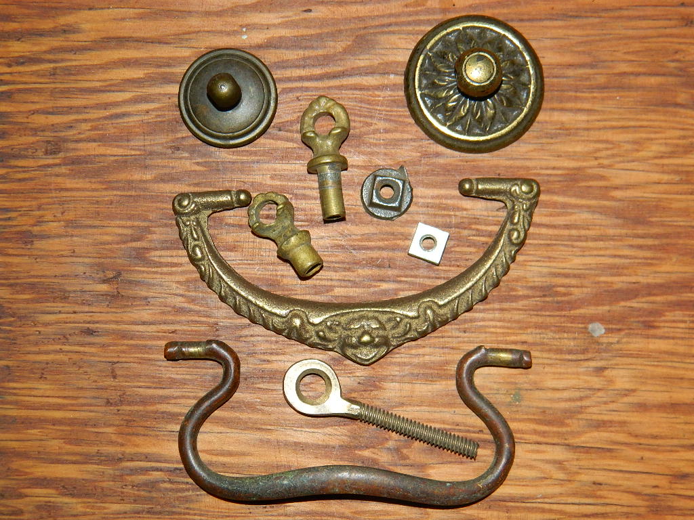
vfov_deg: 21.0
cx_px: 347
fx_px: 1403
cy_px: 260
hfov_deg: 27.8
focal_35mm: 70
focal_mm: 12.6
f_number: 4
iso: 200
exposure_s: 1/50
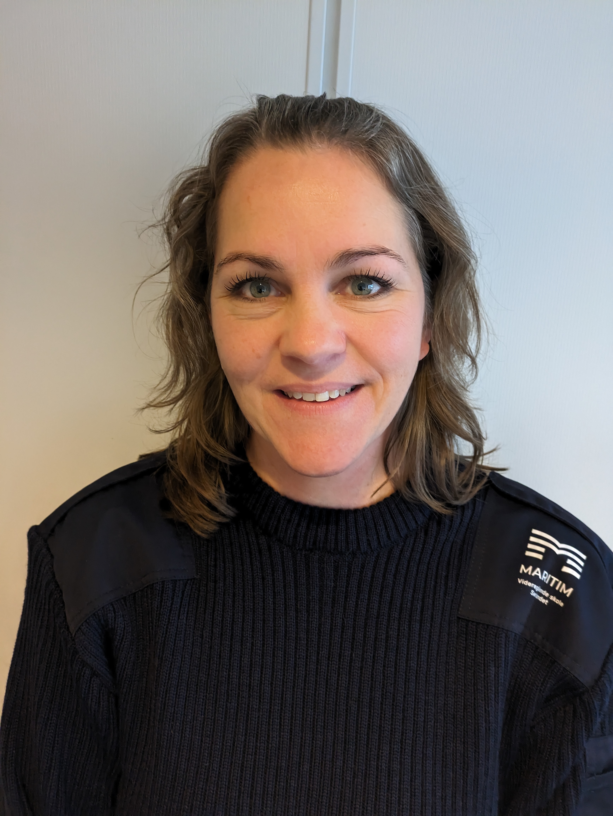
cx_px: 306
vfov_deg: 69.4
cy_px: 408
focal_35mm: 25
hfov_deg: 54.9
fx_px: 590
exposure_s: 1/33.3
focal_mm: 5.43
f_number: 1.89
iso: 509
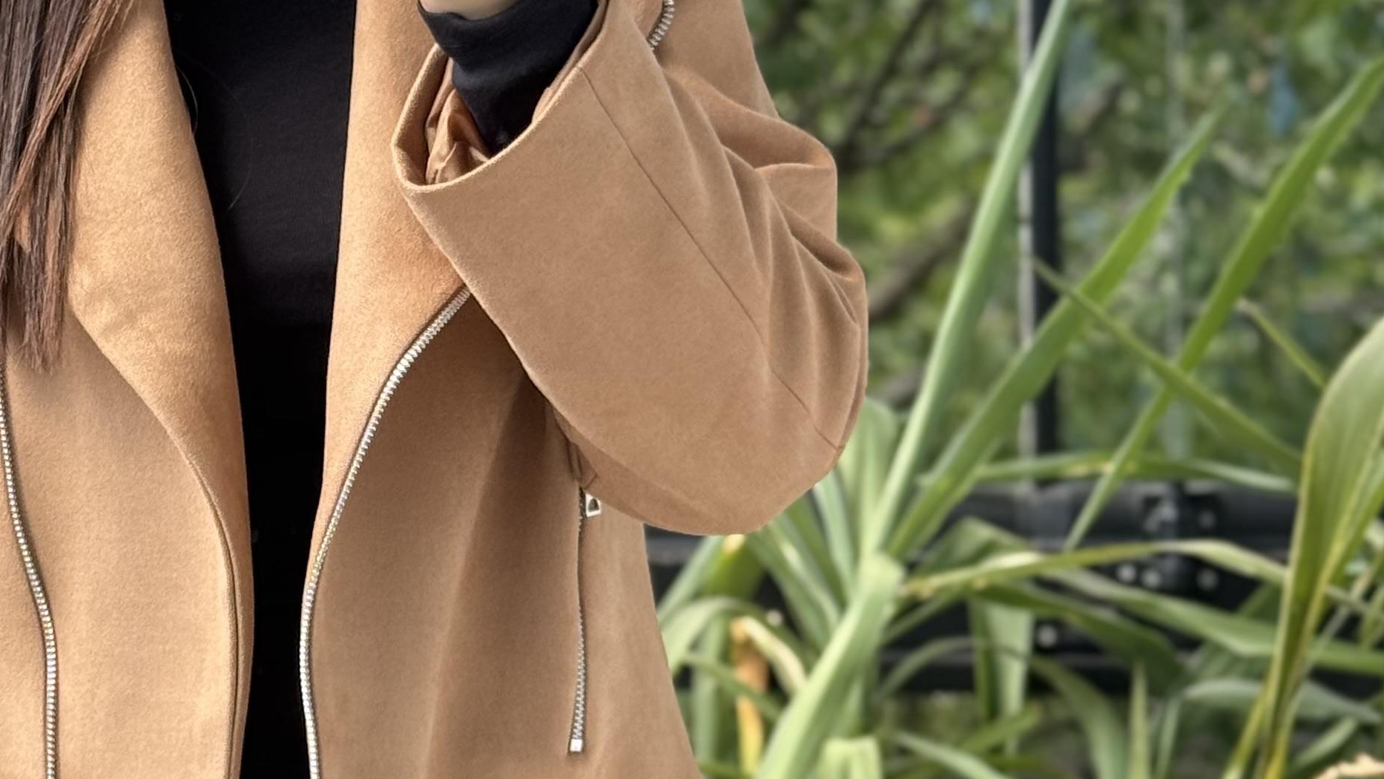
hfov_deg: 18.8
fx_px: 4147
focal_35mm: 113
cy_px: 380
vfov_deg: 10.7
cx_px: 346
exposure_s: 1/252
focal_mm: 6.76
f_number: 1.78
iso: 80
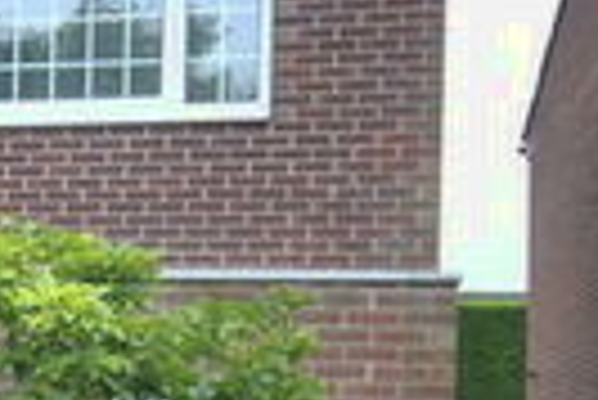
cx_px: -333
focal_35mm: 103
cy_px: 391
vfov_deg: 13.2
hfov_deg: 17.6
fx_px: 1707
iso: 200
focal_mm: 13
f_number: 5
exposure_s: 1/100
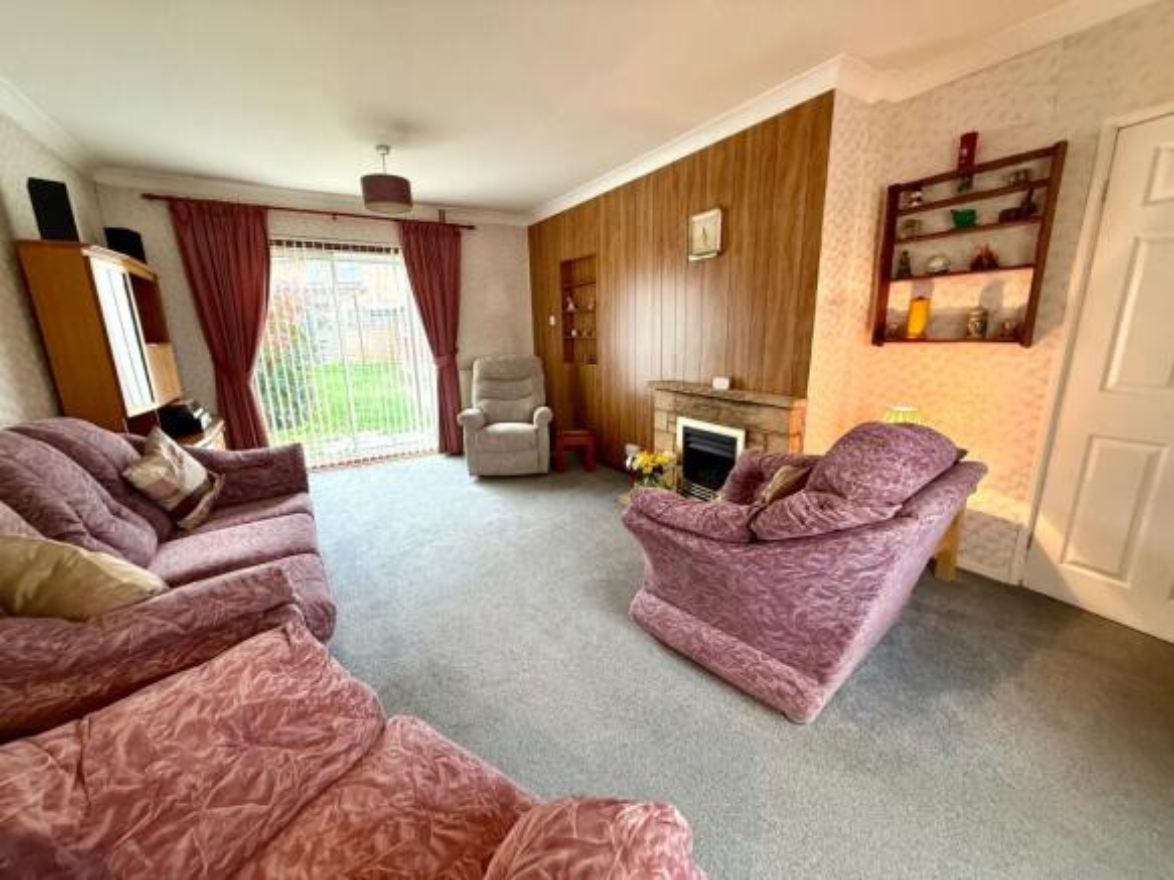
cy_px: 440
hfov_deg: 102.1
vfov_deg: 85.7
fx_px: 475
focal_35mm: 14
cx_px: 587
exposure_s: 1/50
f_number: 2.2
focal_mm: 2.22
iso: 320
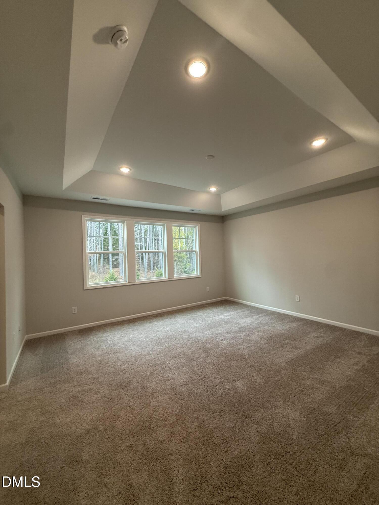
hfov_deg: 85.7
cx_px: 190
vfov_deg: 102.1
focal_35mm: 14
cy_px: 252
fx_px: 204
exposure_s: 1/120
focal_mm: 2.22
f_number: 2.2
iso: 200
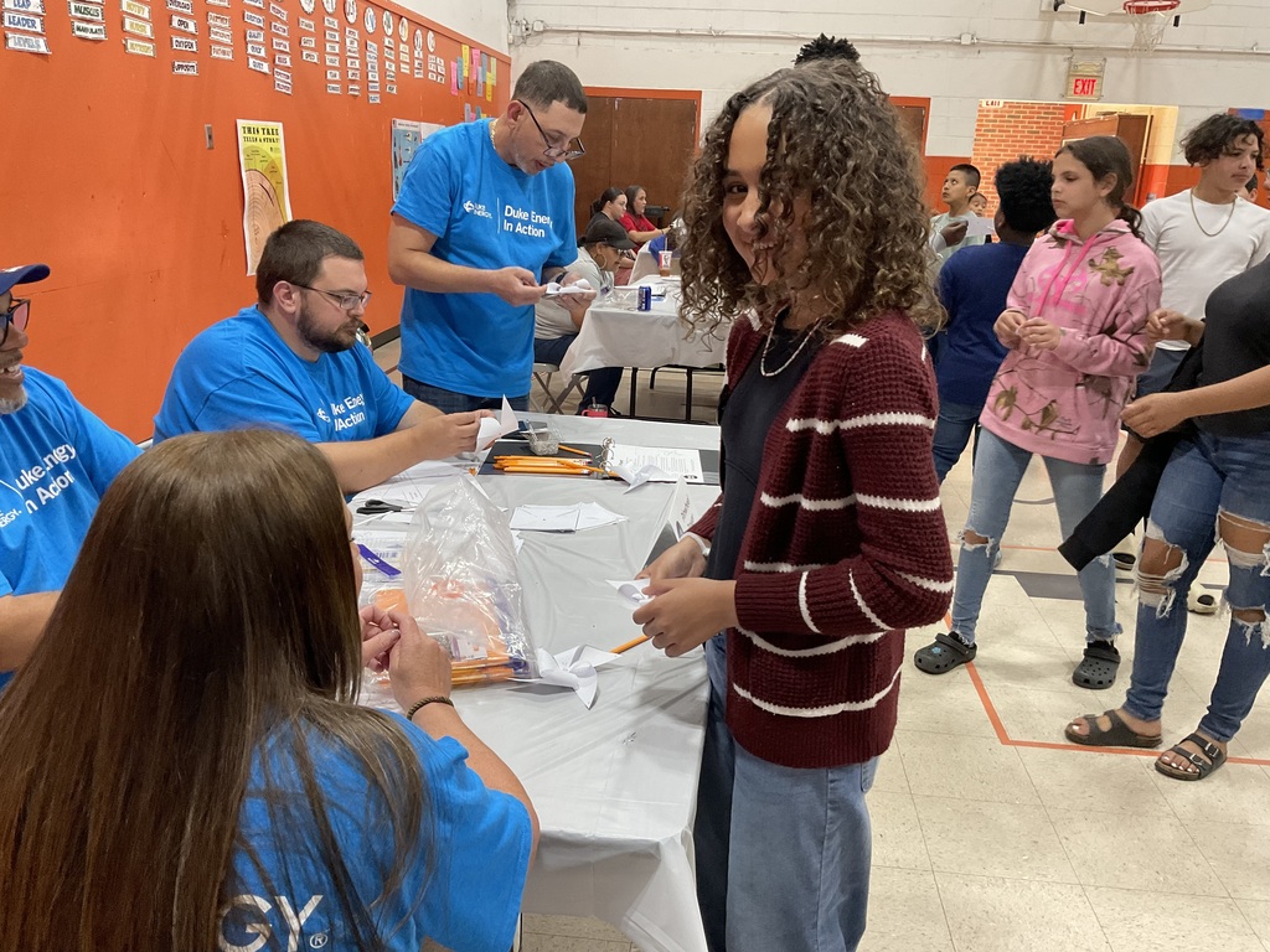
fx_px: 1064
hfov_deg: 61.7
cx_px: 635
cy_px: 476
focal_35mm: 29
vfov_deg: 48.2
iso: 125
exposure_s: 1/60
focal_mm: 3
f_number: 1.8
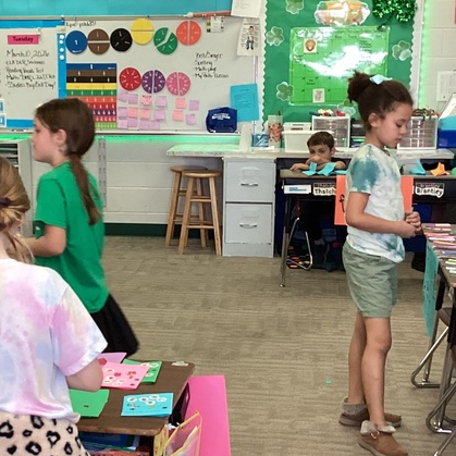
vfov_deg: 25.7
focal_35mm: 67
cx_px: 132
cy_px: 280
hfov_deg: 25.5
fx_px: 999
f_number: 2.4
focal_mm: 3.3
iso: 200
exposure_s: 1/60
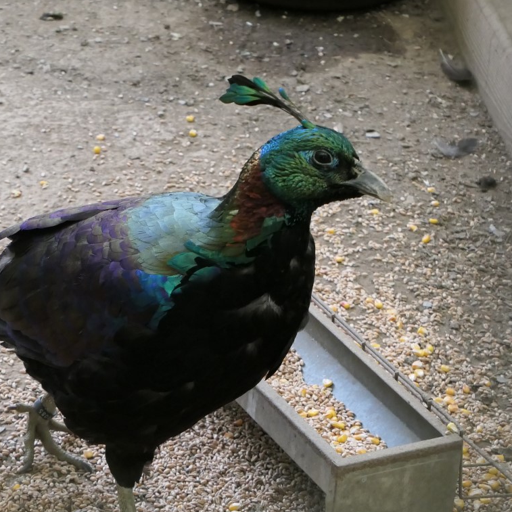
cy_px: 308
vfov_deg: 13.3
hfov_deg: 13.3
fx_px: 2192
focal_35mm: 131
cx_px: 113
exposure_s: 1/125
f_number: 4
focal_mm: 26.4
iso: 1250
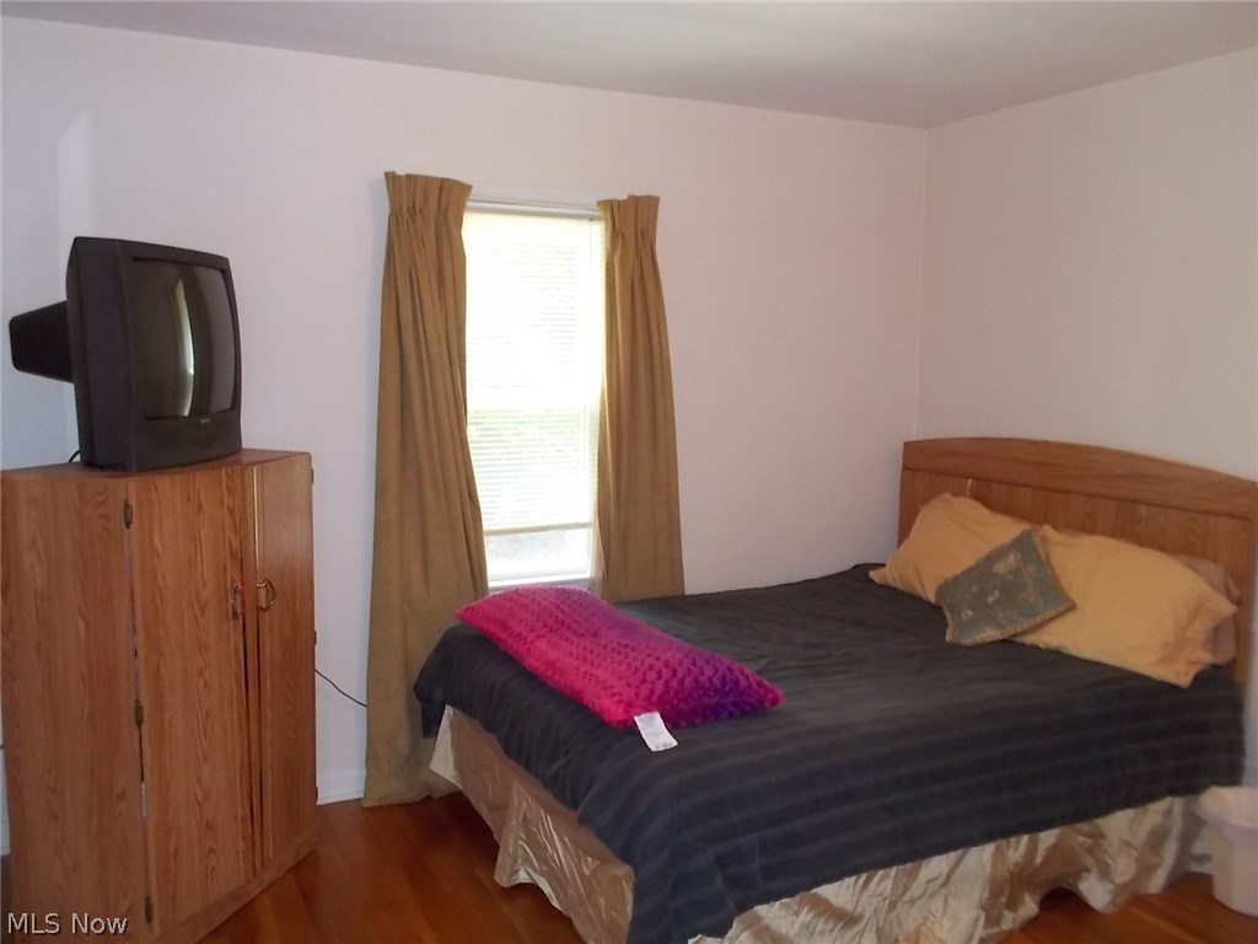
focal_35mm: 29
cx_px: 629
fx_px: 1054
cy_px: 472
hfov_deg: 61.7
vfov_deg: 48.2
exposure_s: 1/25
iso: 250
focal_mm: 4.1
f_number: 3.3
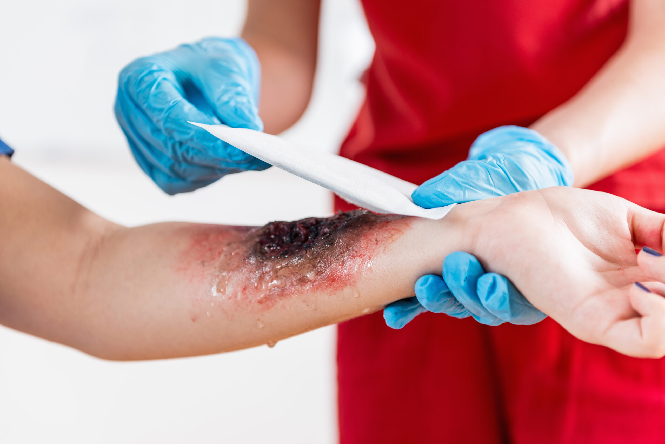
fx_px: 1220
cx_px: 332
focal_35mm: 66
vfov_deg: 20.6
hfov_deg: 30.5
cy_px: 222
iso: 100
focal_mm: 66
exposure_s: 1/160
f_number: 3.5
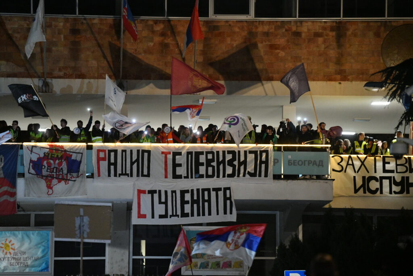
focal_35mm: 170
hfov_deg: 12.1
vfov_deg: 8.1
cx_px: 206
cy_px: 138
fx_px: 1950
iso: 6400
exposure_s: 1/200
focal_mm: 170
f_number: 2.8
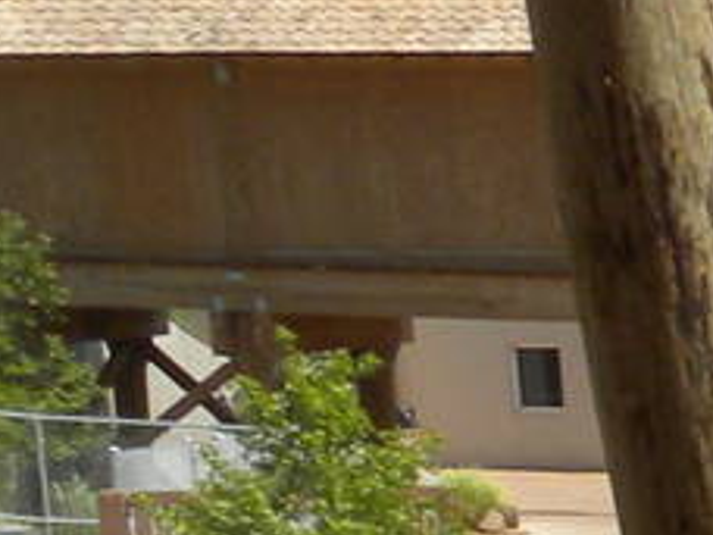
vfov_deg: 5.5
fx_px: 5355
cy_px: 1264
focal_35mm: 260
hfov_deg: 6.9
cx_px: 2076
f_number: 10
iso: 64
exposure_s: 1/102
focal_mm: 6.6
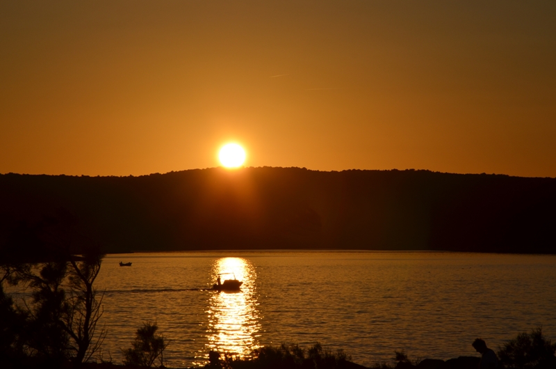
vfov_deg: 8.7
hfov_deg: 13.1
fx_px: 2428
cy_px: 184
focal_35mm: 158
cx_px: 278
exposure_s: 1/640
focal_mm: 105
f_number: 13
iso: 100
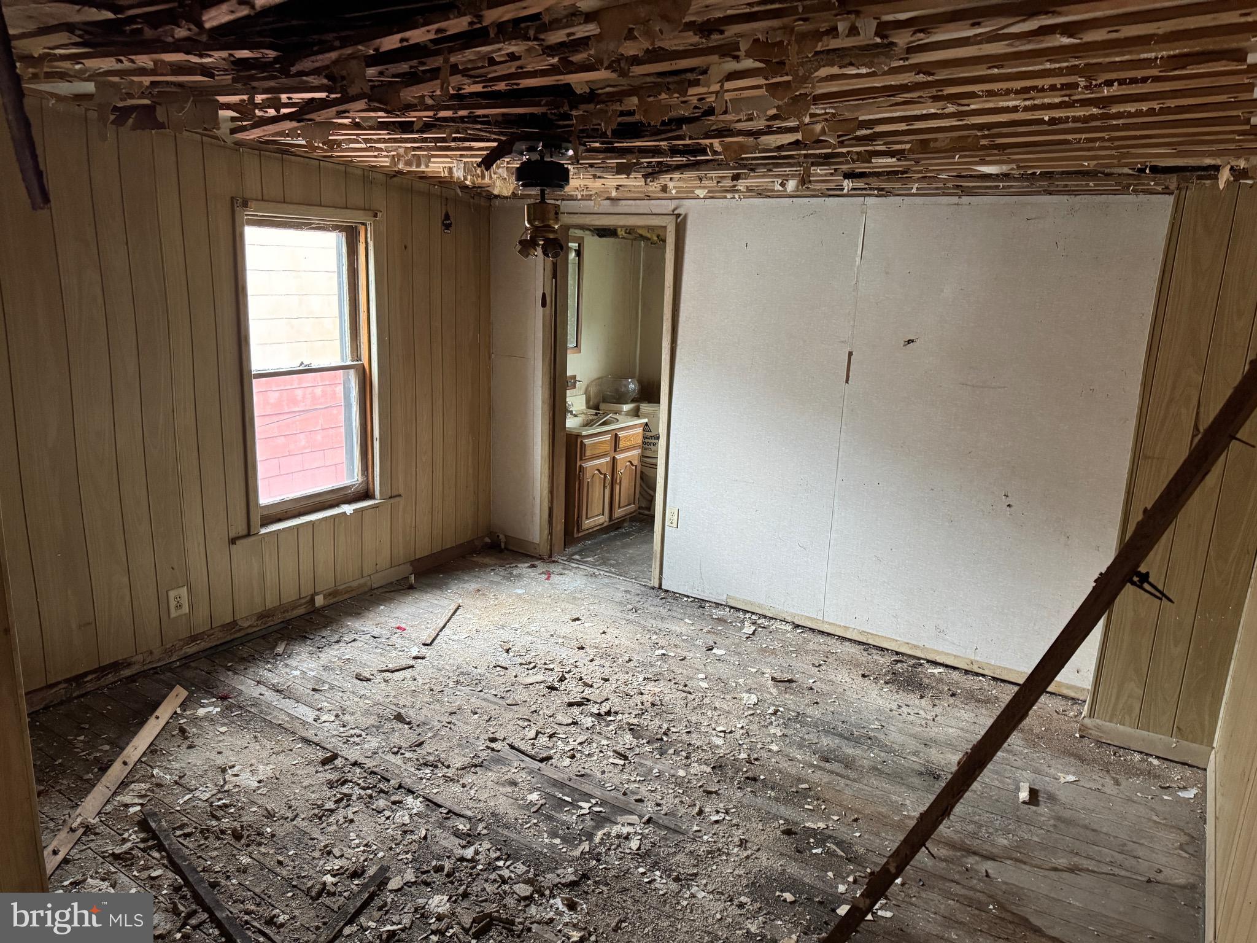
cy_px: 472
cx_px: 628
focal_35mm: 24
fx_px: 872
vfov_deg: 56.8
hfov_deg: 71.6
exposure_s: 1/60
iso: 640
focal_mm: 6.76
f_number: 1.78
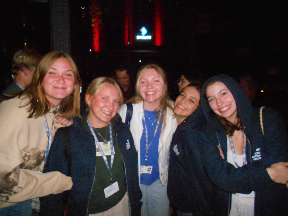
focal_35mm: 26
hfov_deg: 67.3
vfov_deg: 53.1
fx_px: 216
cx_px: 144
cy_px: 108
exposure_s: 1/25
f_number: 8
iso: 800
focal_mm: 4.6
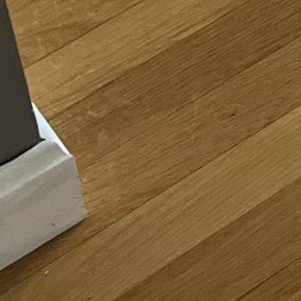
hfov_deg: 7.8
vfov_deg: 7.5
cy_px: -546
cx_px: 688
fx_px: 2076
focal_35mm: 211
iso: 80
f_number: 1.6
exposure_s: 1/60
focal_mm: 5.1
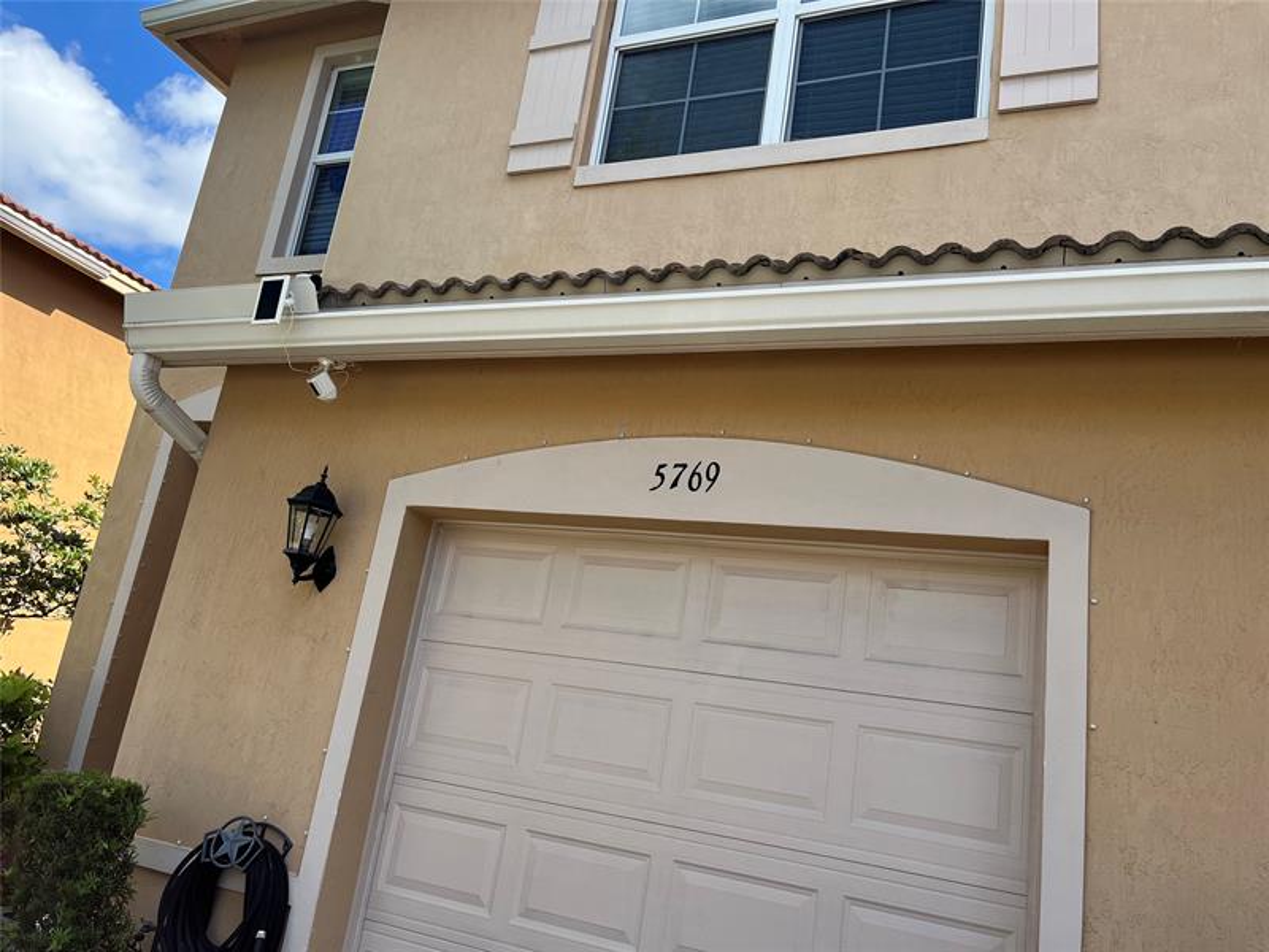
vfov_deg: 53.1
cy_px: 476
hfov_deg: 67.3
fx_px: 953
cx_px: 634
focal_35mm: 26
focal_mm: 5.1
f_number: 1.6
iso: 50
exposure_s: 1/1066
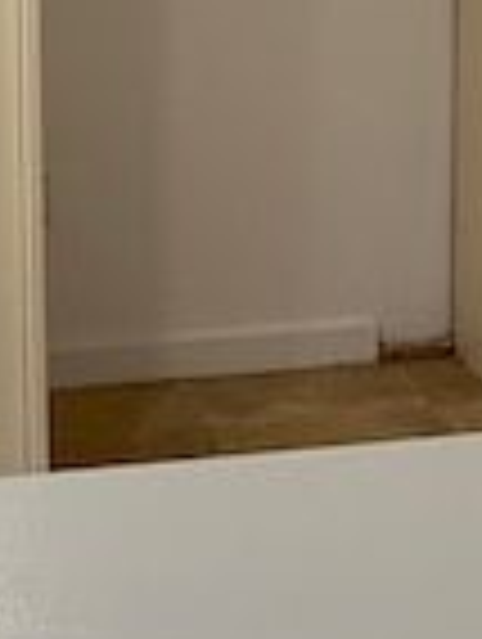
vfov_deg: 13.1
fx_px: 2702
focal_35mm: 146
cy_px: -162
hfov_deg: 9.9
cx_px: -257
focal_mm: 4.25
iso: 64
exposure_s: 1/50
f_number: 1.8
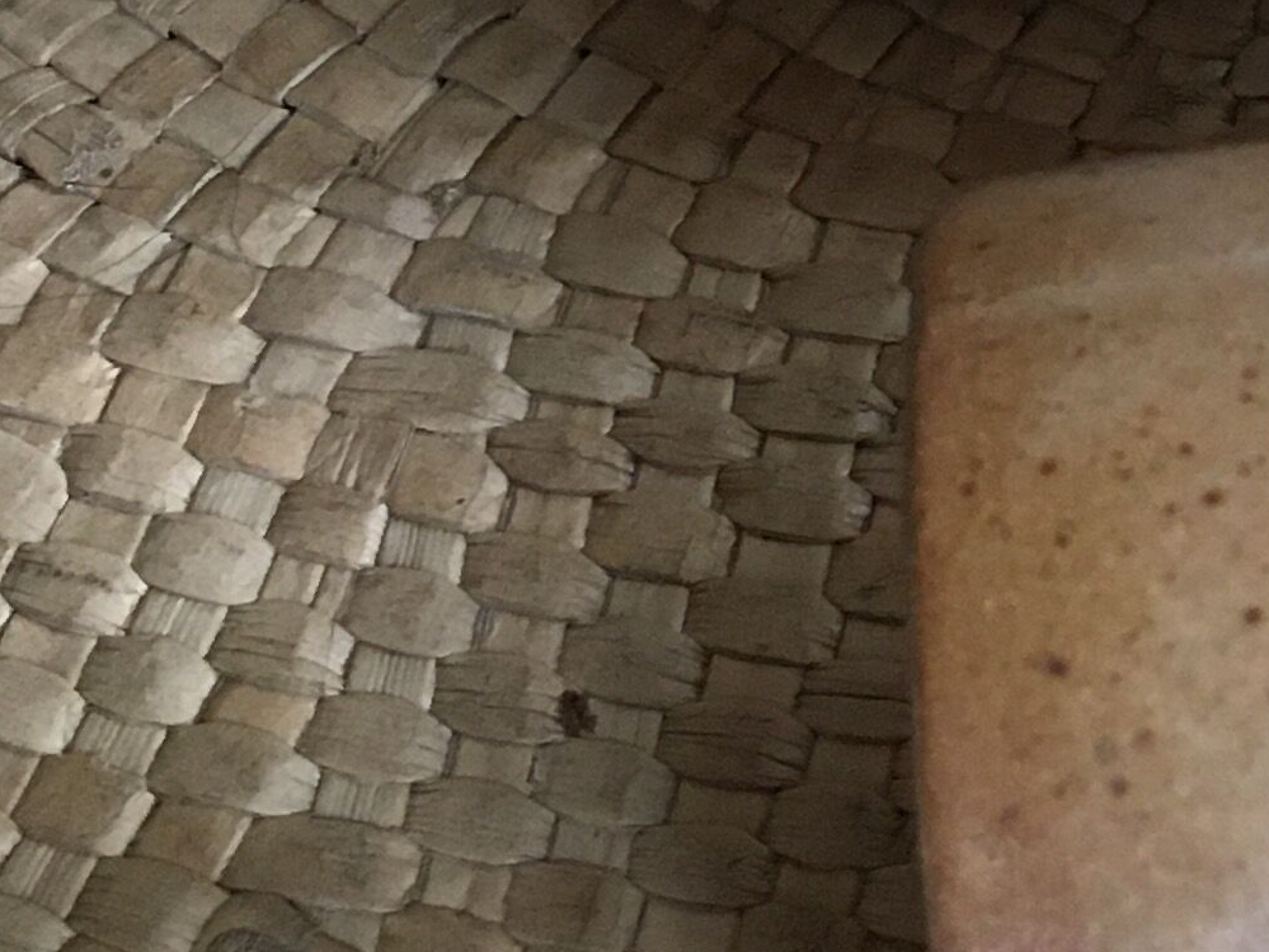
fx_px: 4291
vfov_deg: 12.6
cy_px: 94
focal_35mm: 117
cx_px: 1753
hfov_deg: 15.8
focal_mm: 4.15
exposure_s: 1/33
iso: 200
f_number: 2.2
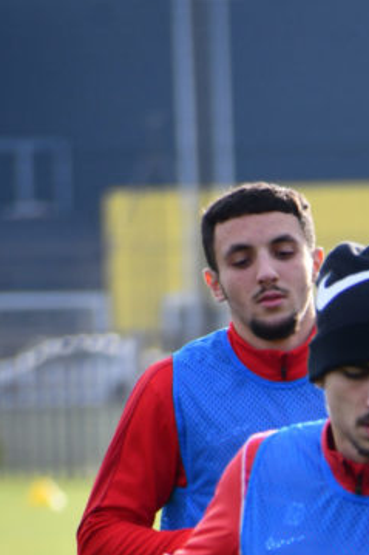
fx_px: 15820
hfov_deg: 1.3
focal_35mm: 1028
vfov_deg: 2.0
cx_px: 438
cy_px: 779
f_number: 6
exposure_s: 1/500
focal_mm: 240
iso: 450
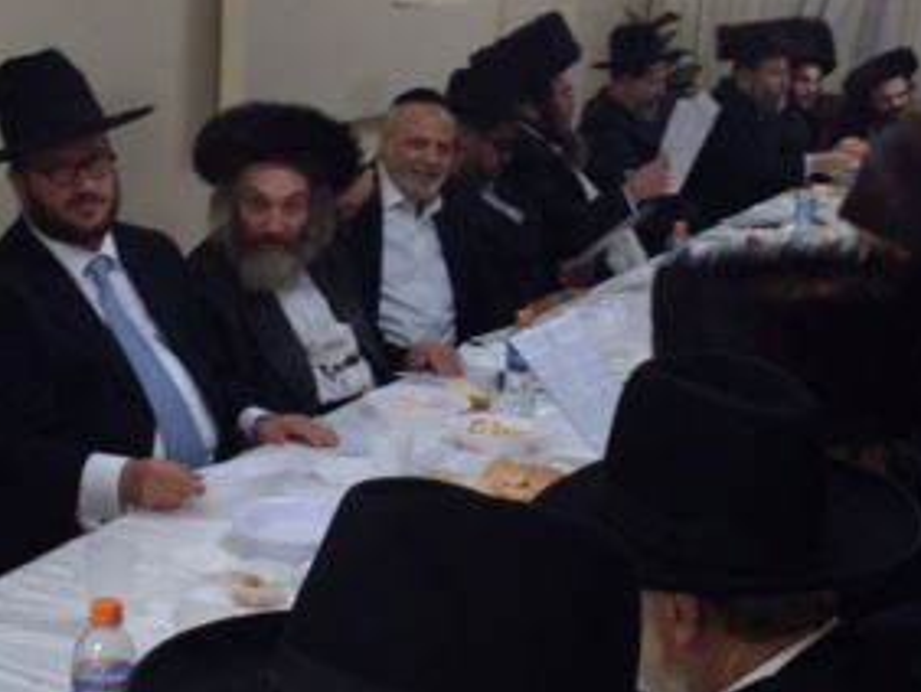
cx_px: 415
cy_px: 277
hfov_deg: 28.5
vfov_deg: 21.6
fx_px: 1811
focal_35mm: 68
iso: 40
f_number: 2.2
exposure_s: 1/30
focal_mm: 4.12
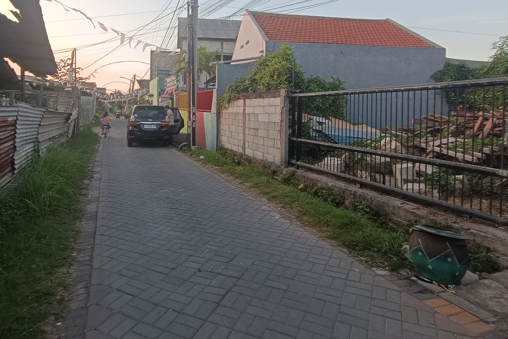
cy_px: 111
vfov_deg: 52.1
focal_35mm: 24
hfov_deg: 73.4
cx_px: 222
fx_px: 339
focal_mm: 1.66
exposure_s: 1/140
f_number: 2.2
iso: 50
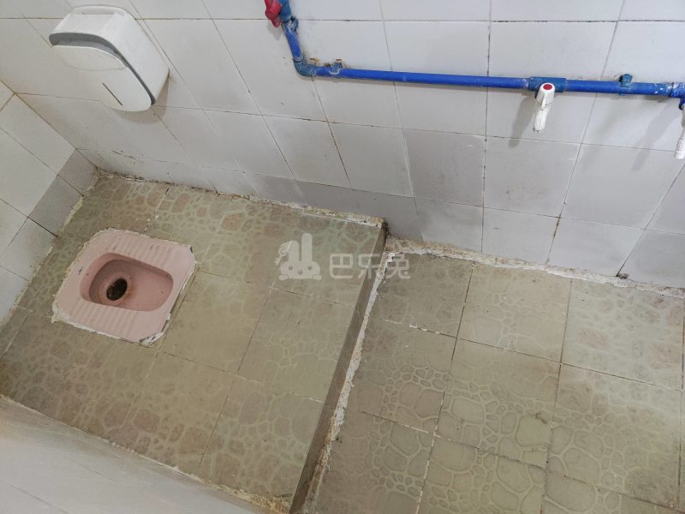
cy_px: 257
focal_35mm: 41
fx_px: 811
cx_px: 342
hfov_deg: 45.8
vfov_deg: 35.1
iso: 744
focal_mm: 5.59
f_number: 1.88
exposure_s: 1/50
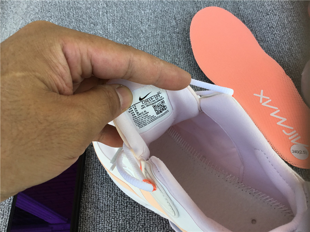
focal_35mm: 31
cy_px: 116
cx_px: 155
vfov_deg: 45.4
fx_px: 278
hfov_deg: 58.4
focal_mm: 3.3
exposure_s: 1/100
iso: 25
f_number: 2.4
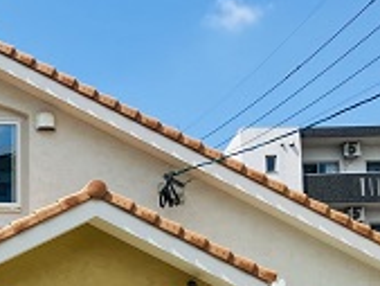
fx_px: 912
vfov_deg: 17.2
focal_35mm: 83
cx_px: -65
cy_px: 314
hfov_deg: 21.9
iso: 32
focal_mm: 3.99
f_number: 1.8
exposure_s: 1/1869
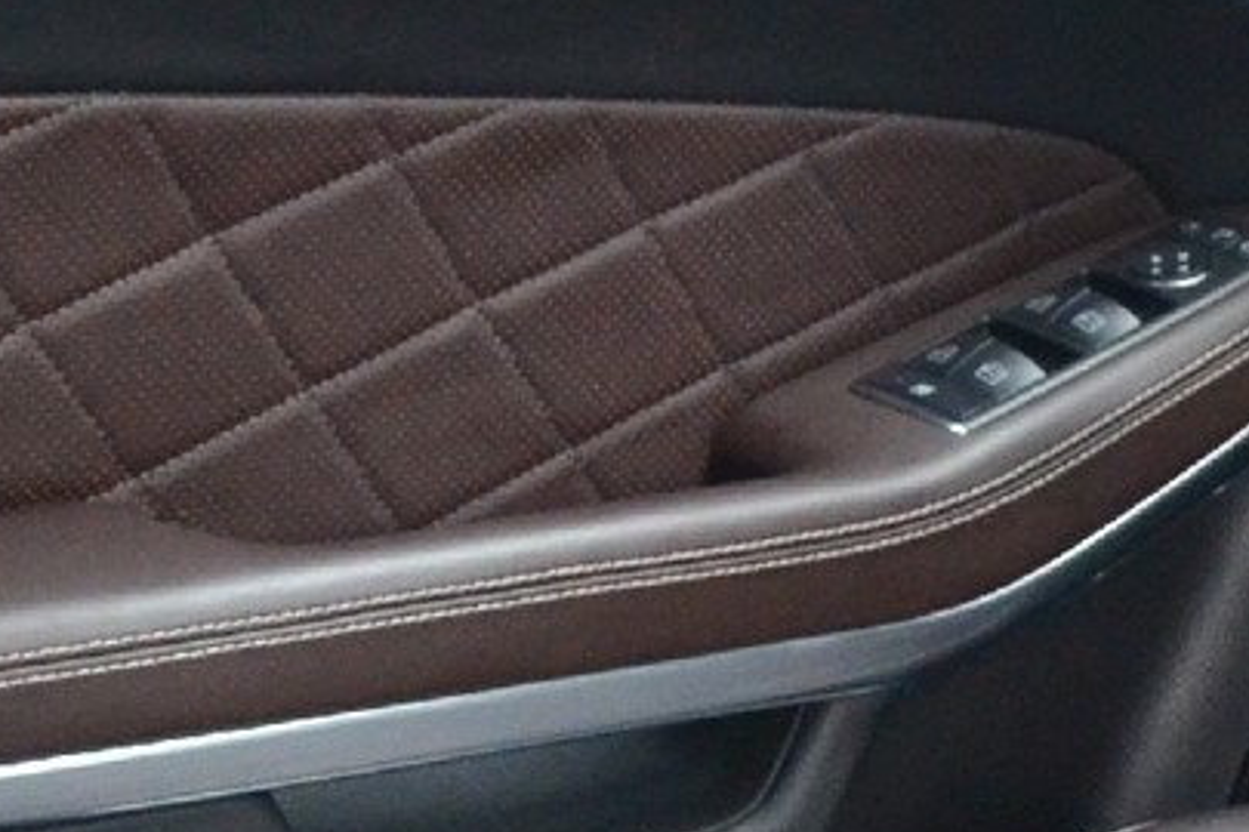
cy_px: 564
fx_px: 5449
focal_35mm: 157
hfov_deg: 11.6
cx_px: 2609
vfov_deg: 8.7
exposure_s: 1/200
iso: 1600
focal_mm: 17
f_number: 2.8
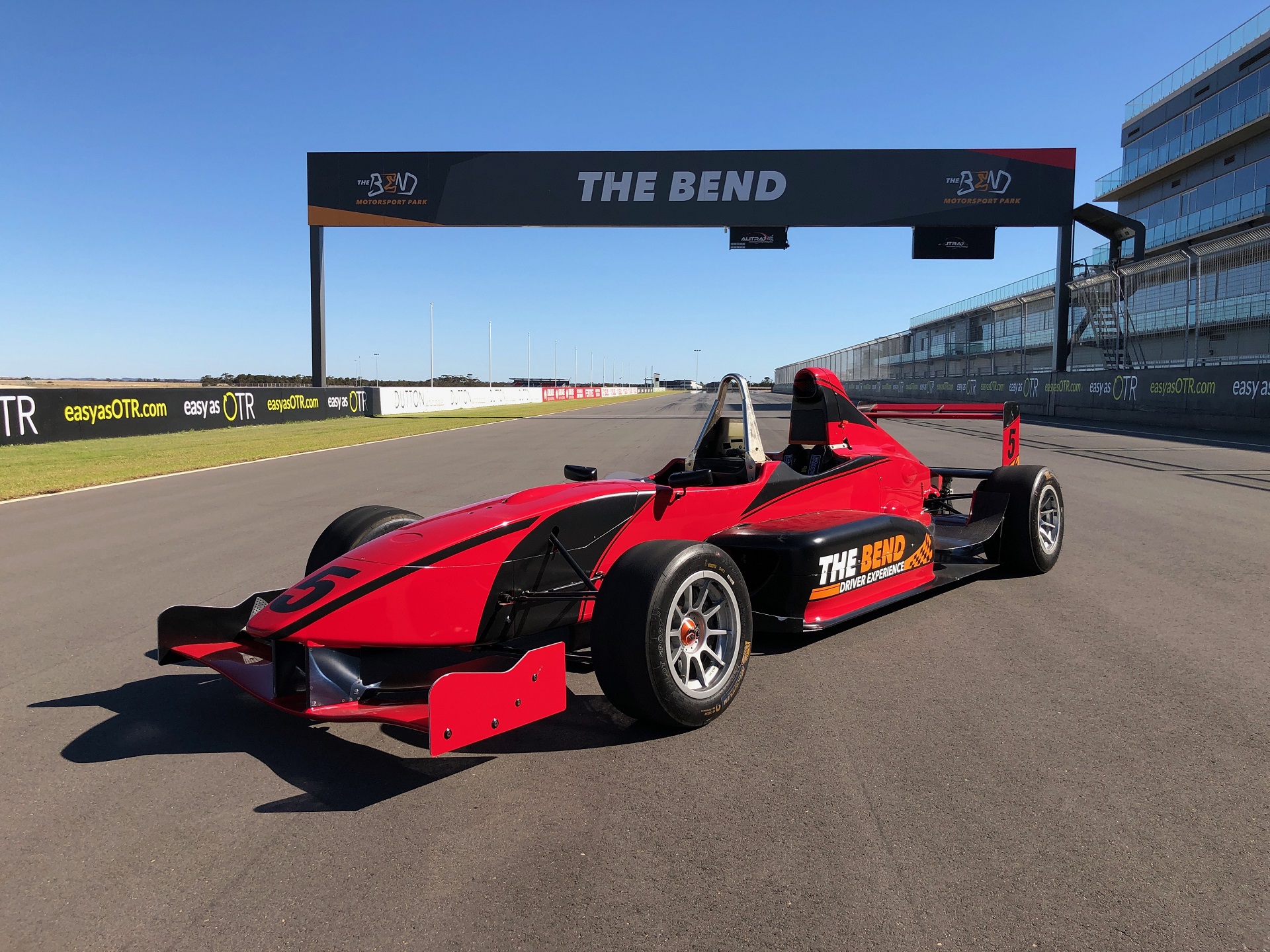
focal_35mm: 28
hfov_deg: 63.4
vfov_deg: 49.7
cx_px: 635
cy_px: 476
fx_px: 1027
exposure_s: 1/1779
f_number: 1.8
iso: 20
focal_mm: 4
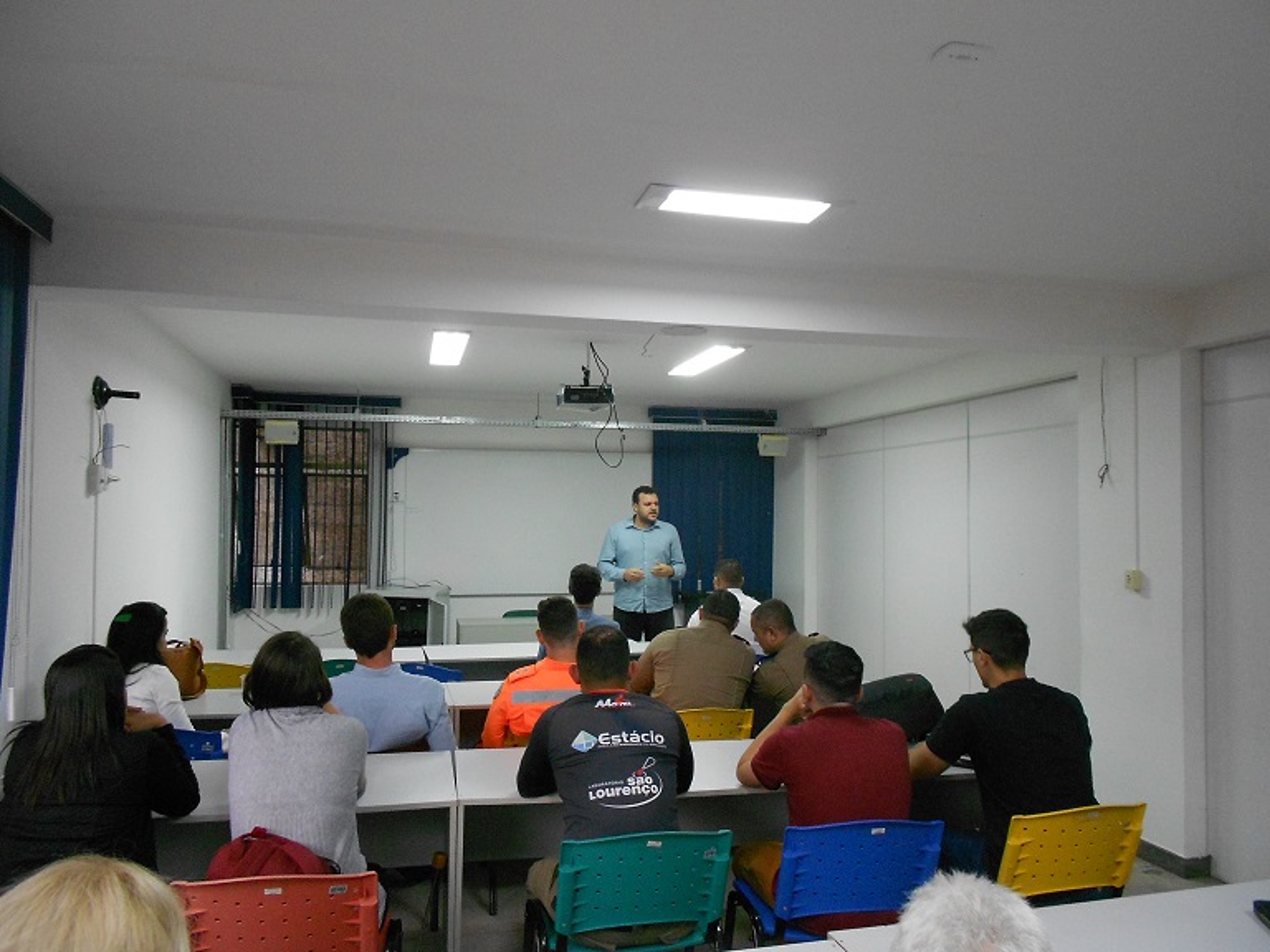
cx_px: 635
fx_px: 954
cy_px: 476
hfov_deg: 67.3
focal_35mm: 26
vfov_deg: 53.1
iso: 320
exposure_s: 1/30
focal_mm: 4.6
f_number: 3.2
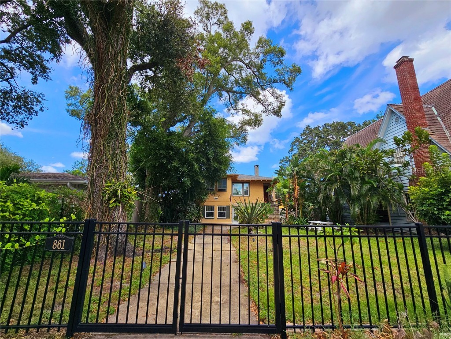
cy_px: 170
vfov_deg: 89.9
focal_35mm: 13
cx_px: 226
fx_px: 169
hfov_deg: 106.2
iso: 50
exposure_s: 1/1111
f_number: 2.2
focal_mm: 2.2
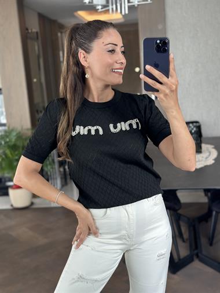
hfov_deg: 30.3
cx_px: 110
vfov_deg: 39.6
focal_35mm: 48
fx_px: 406
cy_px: 146
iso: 160
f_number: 1.78
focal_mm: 6.86
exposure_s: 1/60
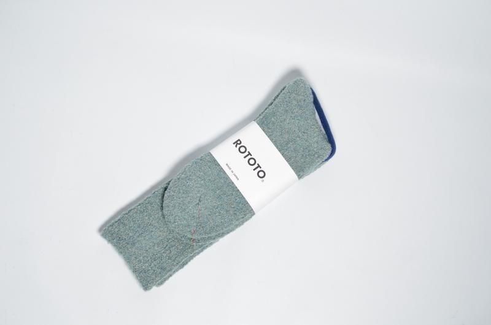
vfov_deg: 22.5
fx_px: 817
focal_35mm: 60
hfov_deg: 33.5
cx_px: 246
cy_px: 162
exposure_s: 1/125
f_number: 5.6
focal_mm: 40
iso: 800
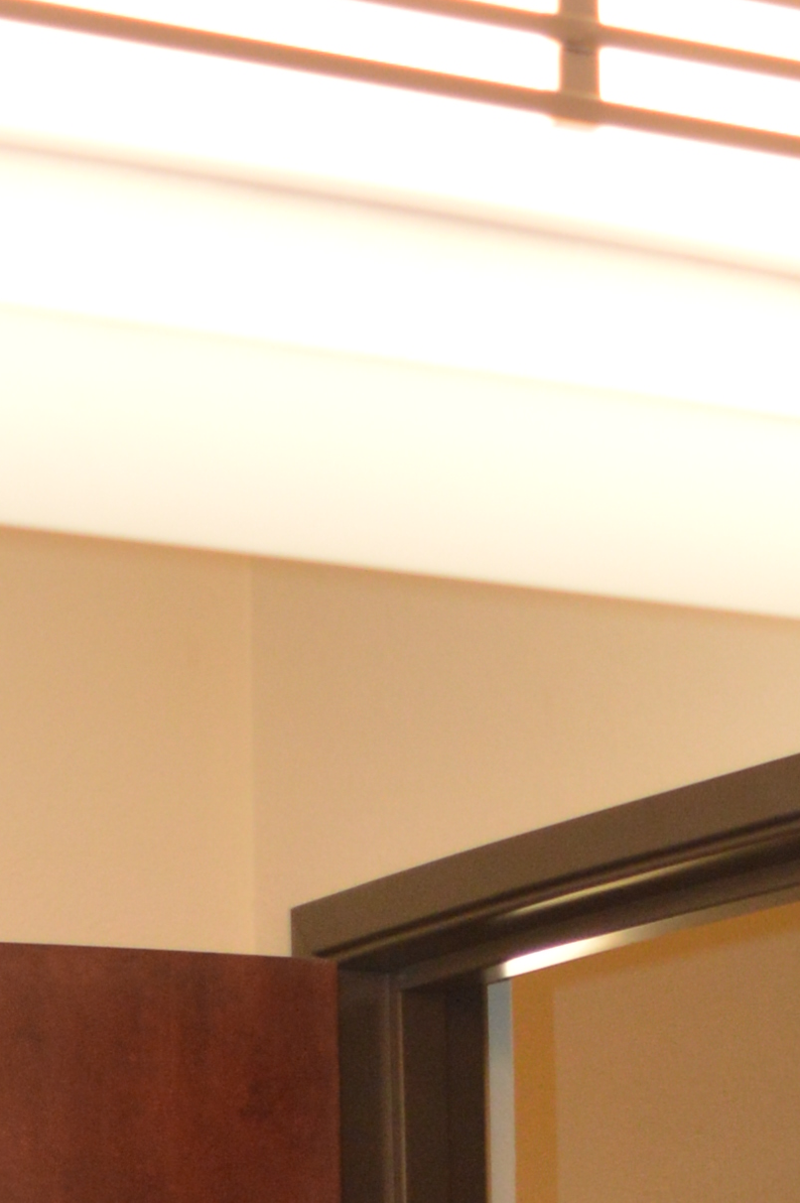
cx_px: 382
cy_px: 1743
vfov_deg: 14.4
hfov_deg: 10.2
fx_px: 4474
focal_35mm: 134
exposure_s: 1/60
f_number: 3.5
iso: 560
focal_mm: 18
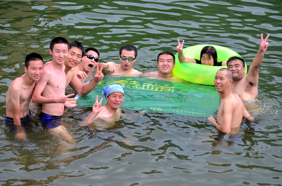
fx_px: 938
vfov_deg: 11.4
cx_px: 141
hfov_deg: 17.1
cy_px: 93
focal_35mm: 120
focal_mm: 80
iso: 100
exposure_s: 1/160
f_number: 5.6
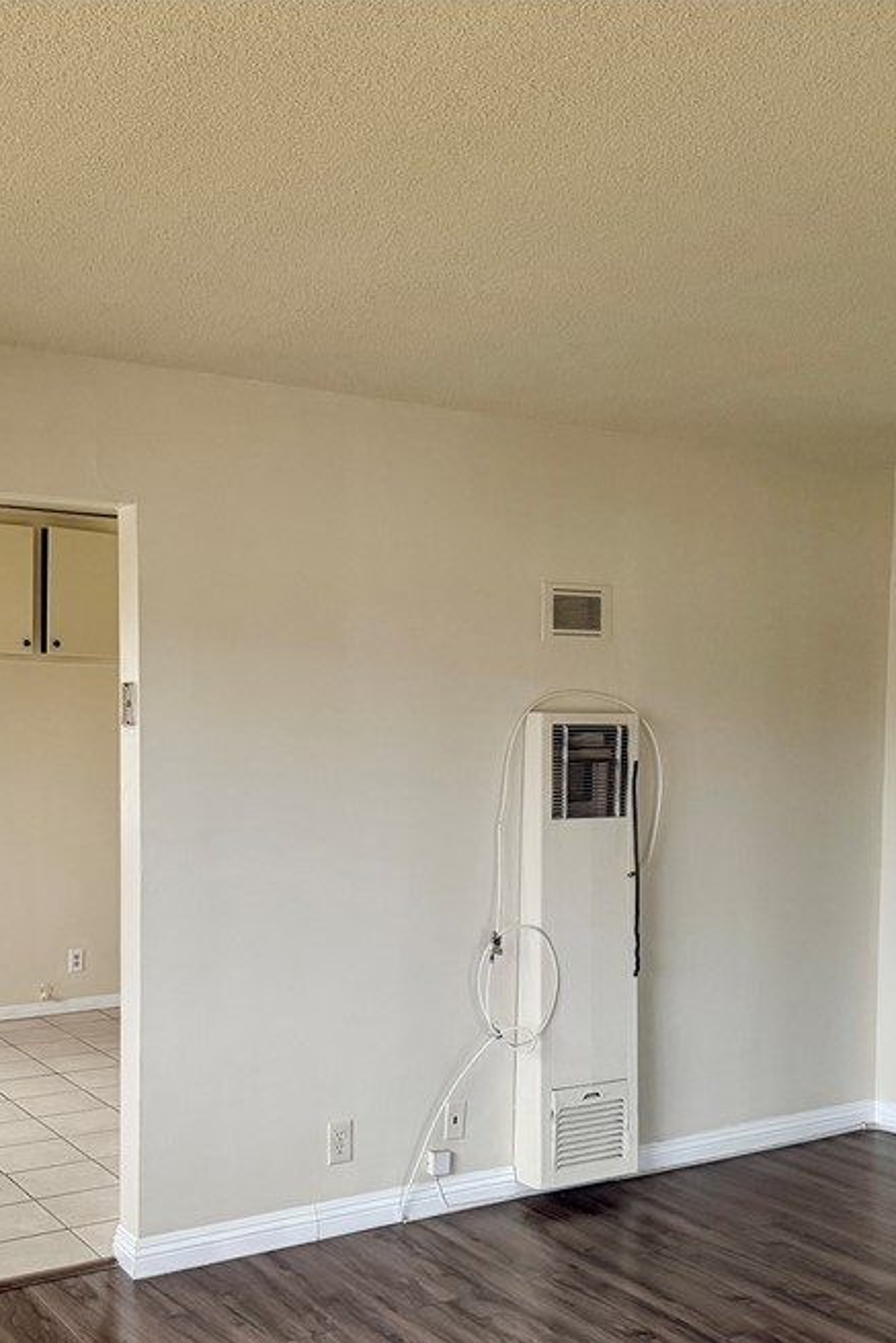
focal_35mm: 39
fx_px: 1455
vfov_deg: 49.3
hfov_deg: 34.2
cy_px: 783
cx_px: 375
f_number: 1.78
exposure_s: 1/60
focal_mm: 6.76
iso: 500
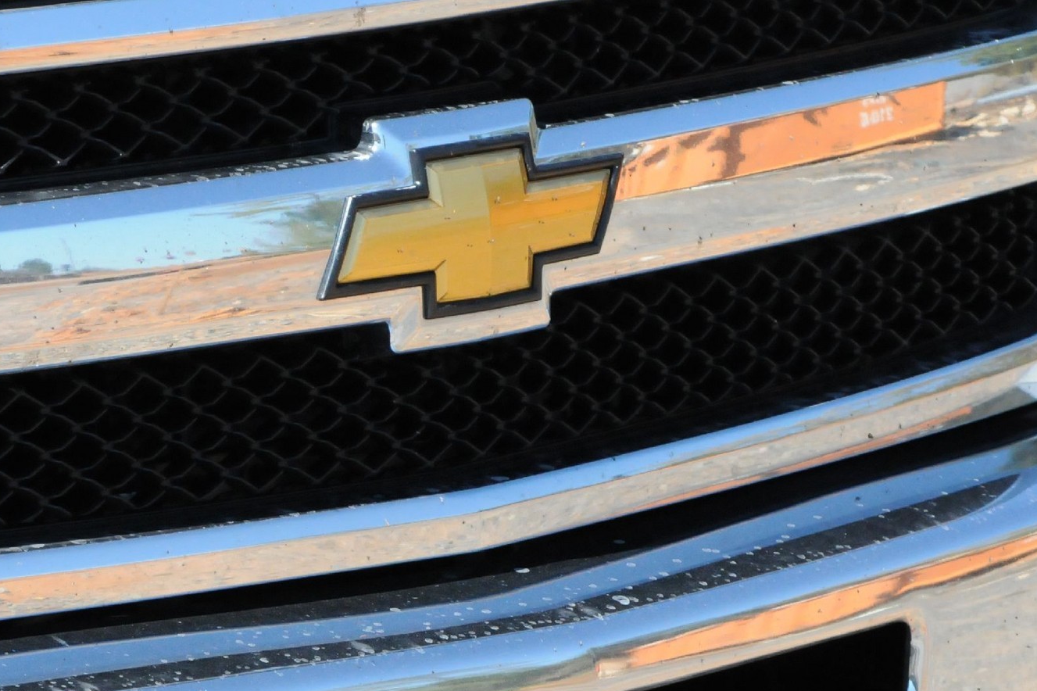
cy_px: 223
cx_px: 253
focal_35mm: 353
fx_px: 10164
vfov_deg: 3.9
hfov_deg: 5.8
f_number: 10
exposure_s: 1/2000
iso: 2000
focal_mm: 125
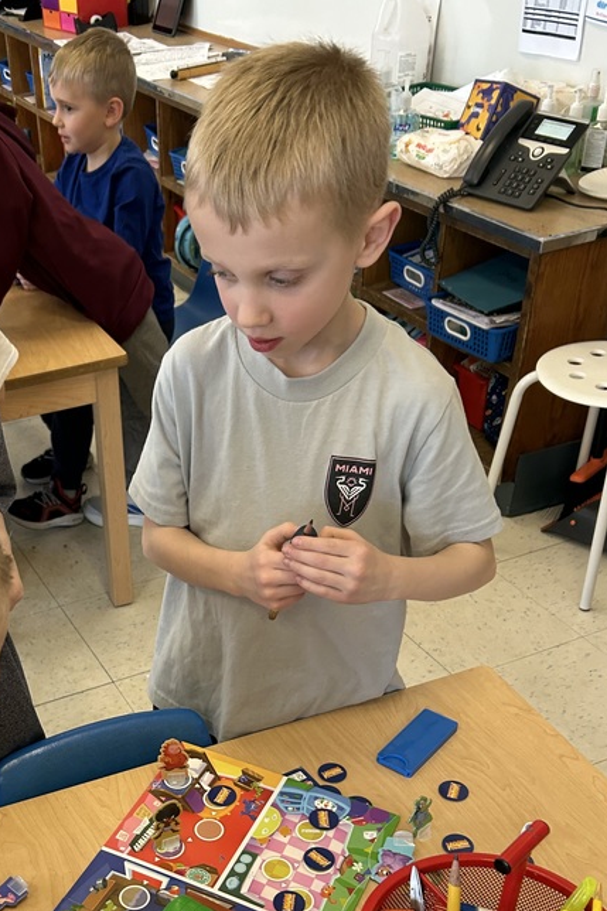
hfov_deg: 30.4
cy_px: 713
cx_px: 117
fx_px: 1088
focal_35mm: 43
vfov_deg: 43.6
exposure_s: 1/120
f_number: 1.5
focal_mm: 5.7
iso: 100
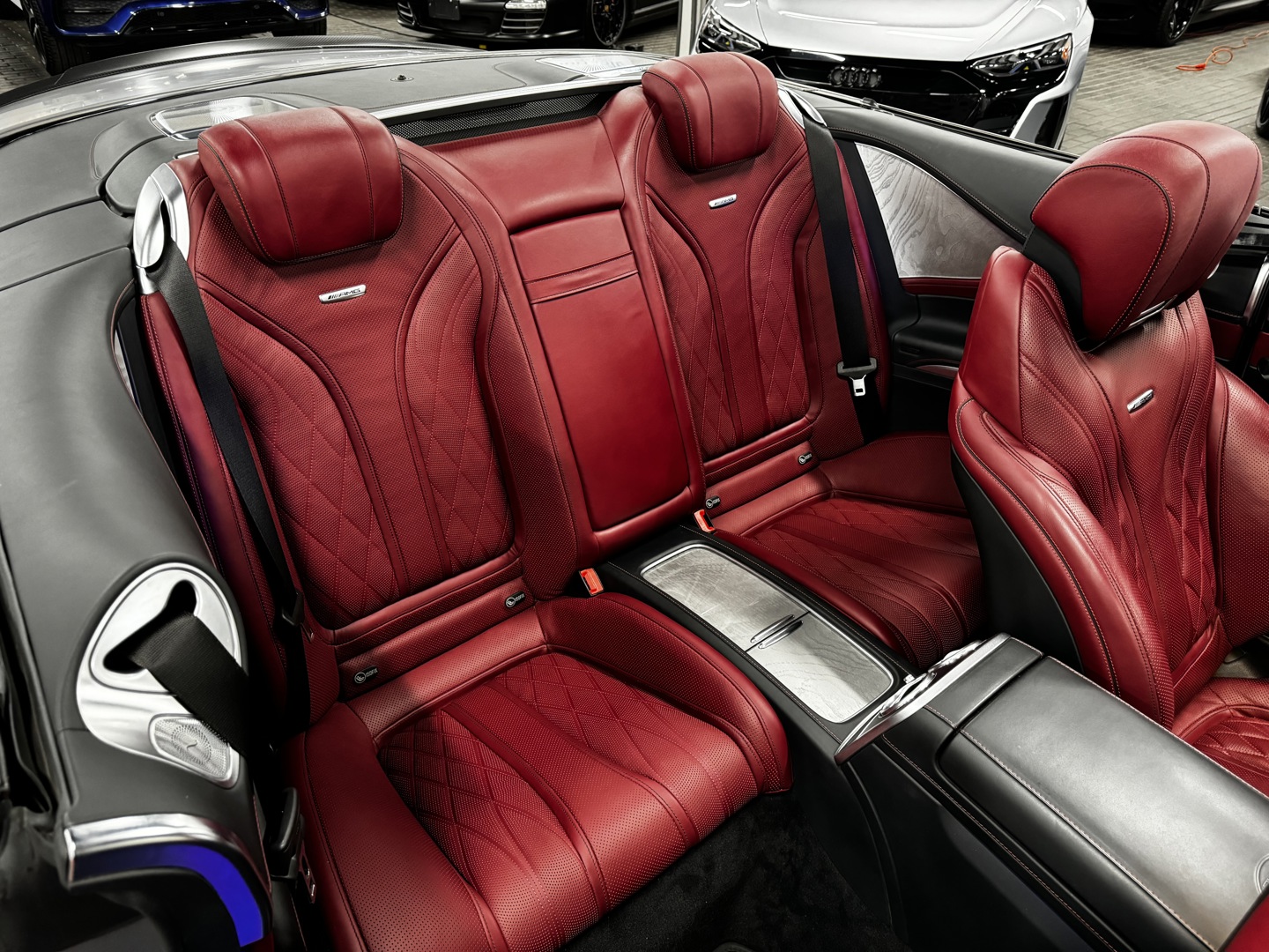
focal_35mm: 24
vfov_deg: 56.8
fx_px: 880
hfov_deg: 71.6
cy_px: 476
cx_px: 634
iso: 800
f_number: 1.78
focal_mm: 6.86
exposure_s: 1/52
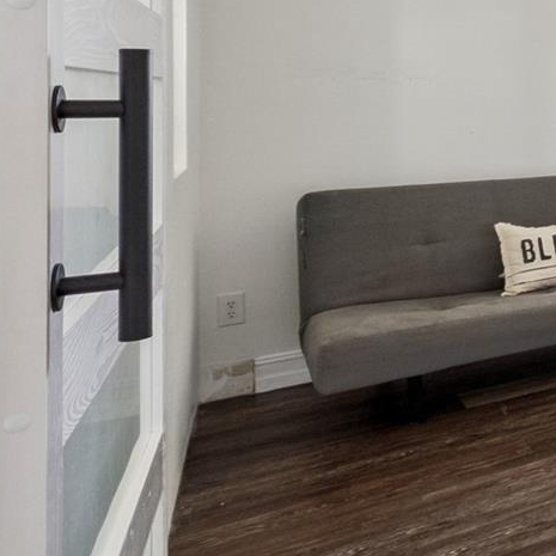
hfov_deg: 24.5
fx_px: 691
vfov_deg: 41.5
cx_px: 943
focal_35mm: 38
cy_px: 93
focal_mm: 9
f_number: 10
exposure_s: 1/50
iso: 500
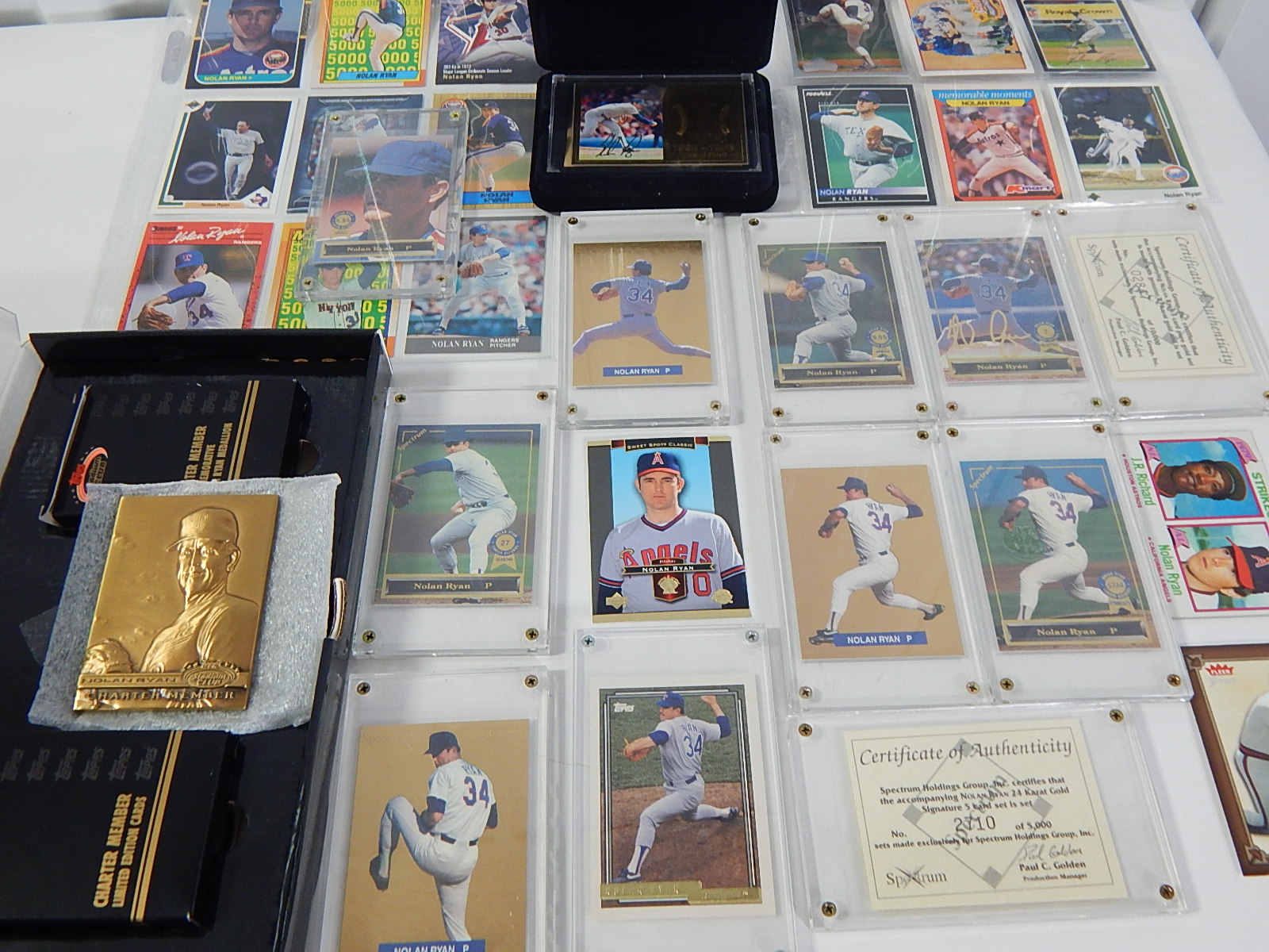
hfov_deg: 58.4
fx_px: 1136
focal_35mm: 31
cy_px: 476
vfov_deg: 45.4
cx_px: 634
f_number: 3.2
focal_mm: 5.6
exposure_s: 1/30
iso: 220
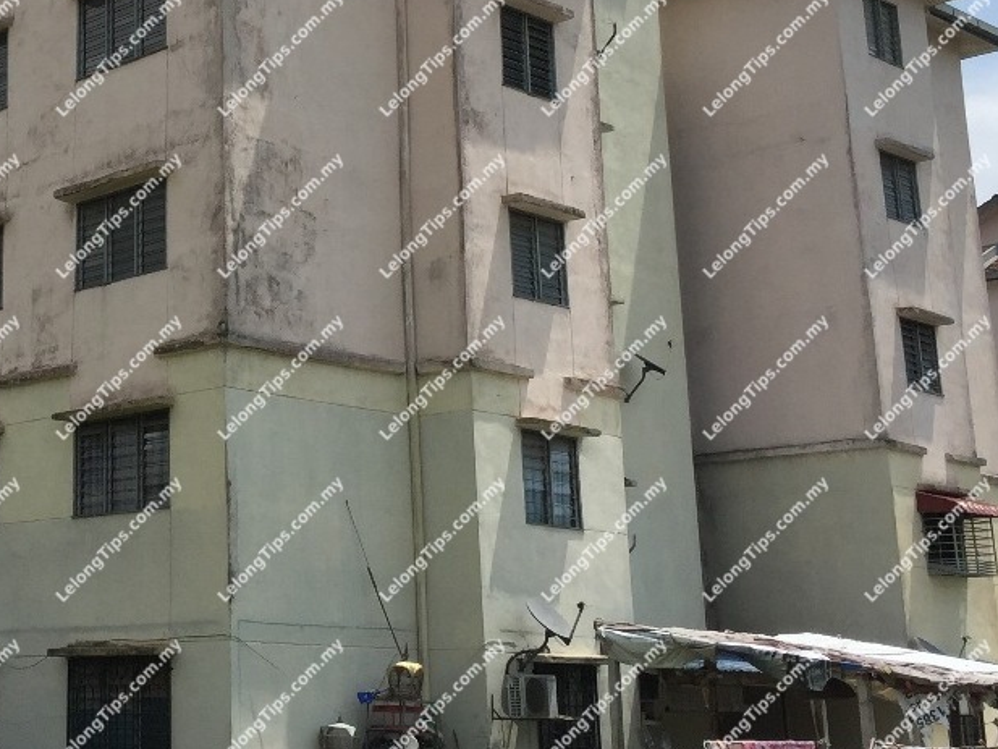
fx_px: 1499
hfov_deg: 35.0
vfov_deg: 27.5
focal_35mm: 52
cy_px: 159
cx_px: 123
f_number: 2.2
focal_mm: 4.15
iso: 32
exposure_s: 1/3597
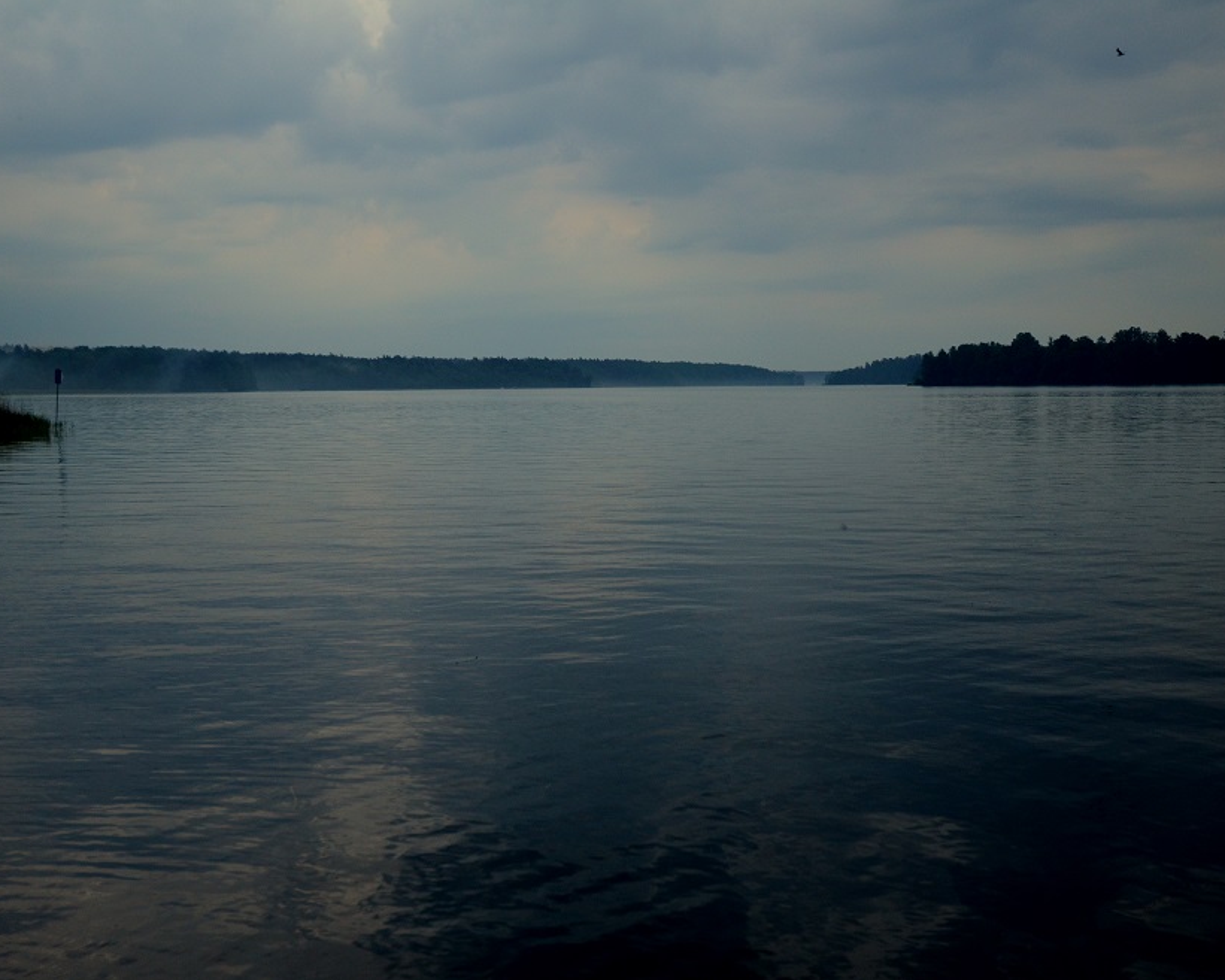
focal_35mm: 41
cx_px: 680
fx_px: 1487
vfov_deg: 36.5
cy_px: 491
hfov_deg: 44.7
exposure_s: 1/1600
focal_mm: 24
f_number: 4
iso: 400
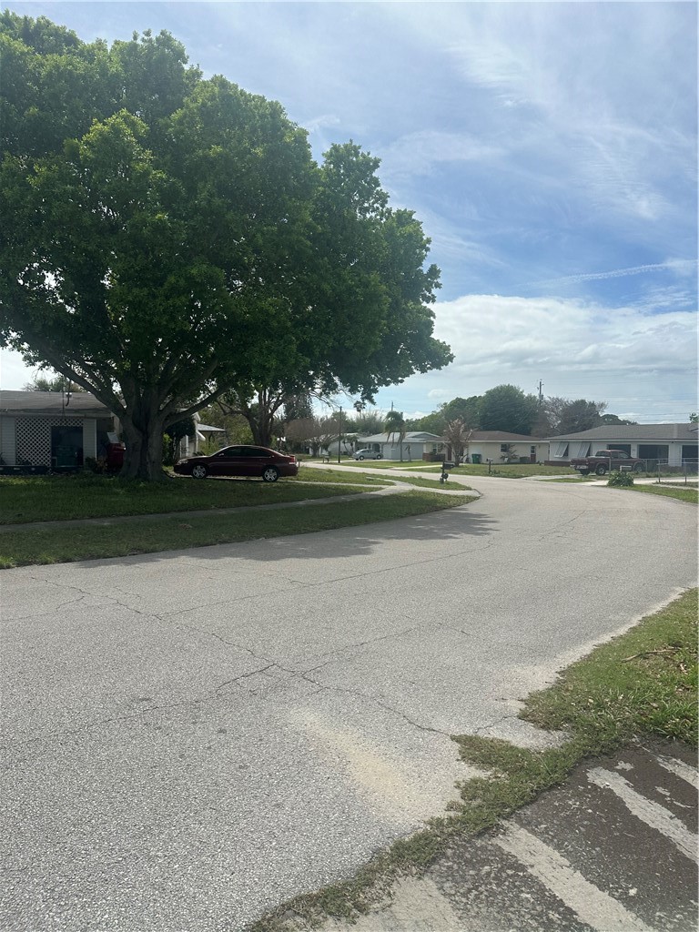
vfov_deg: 71.6
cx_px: 350
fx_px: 646
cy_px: 466
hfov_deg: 56.8
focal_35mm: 24
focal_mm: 6.86
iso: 80
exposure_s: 1/9709
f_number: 1.78
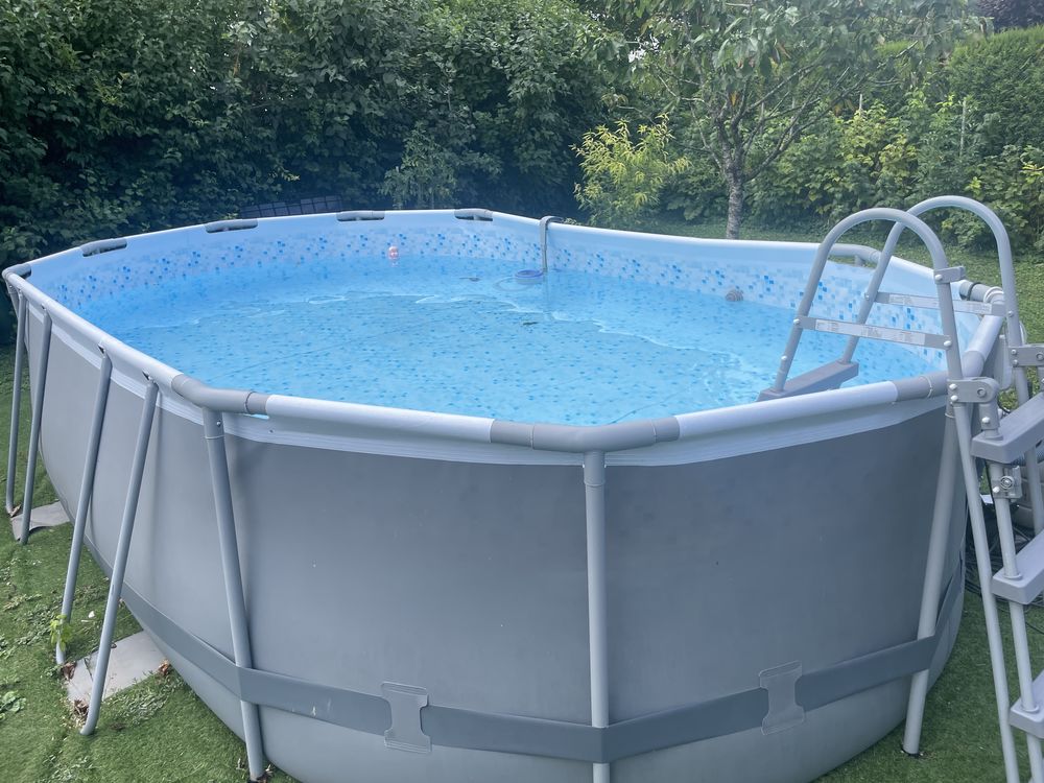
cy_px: 392
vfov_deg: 53.1
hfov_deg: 67.3
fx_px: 784
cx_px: 522
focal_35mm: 26
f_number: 1.6
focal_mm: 4.2
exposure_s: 1/1366
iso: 32
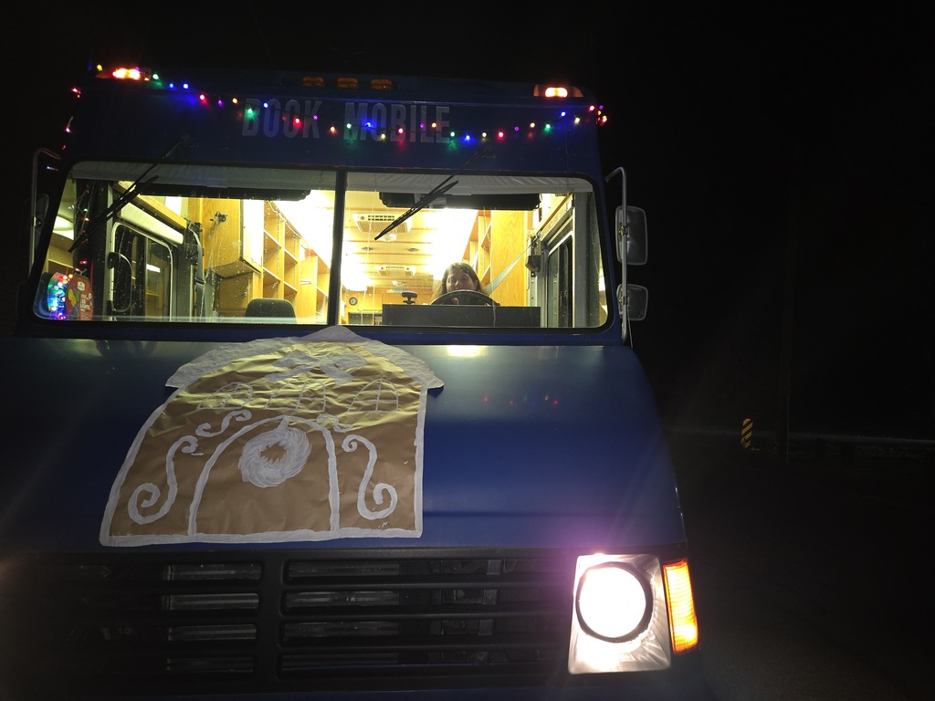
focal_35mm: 23
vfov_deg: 58.9
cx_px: 468
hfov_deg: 73.9
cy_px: 350
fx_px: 621
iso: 125
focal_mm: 5.4
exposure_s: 1/15
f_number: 1.8
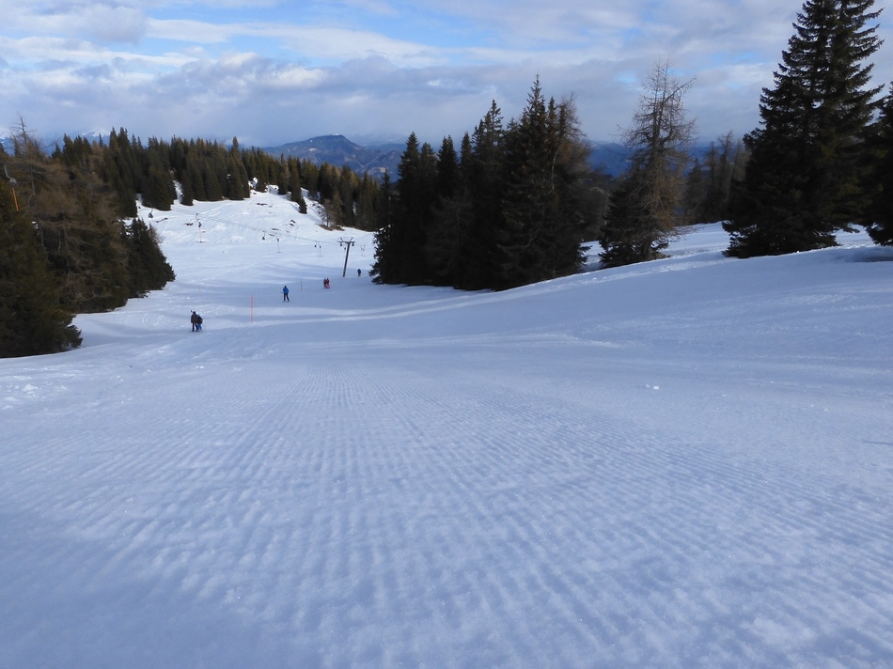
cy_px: 334
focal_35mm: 24
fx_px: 619
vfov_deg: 56.8
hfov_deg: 71.6
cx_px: 446
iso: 100
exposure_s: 1/1600
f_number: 3.4
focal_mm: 4.3
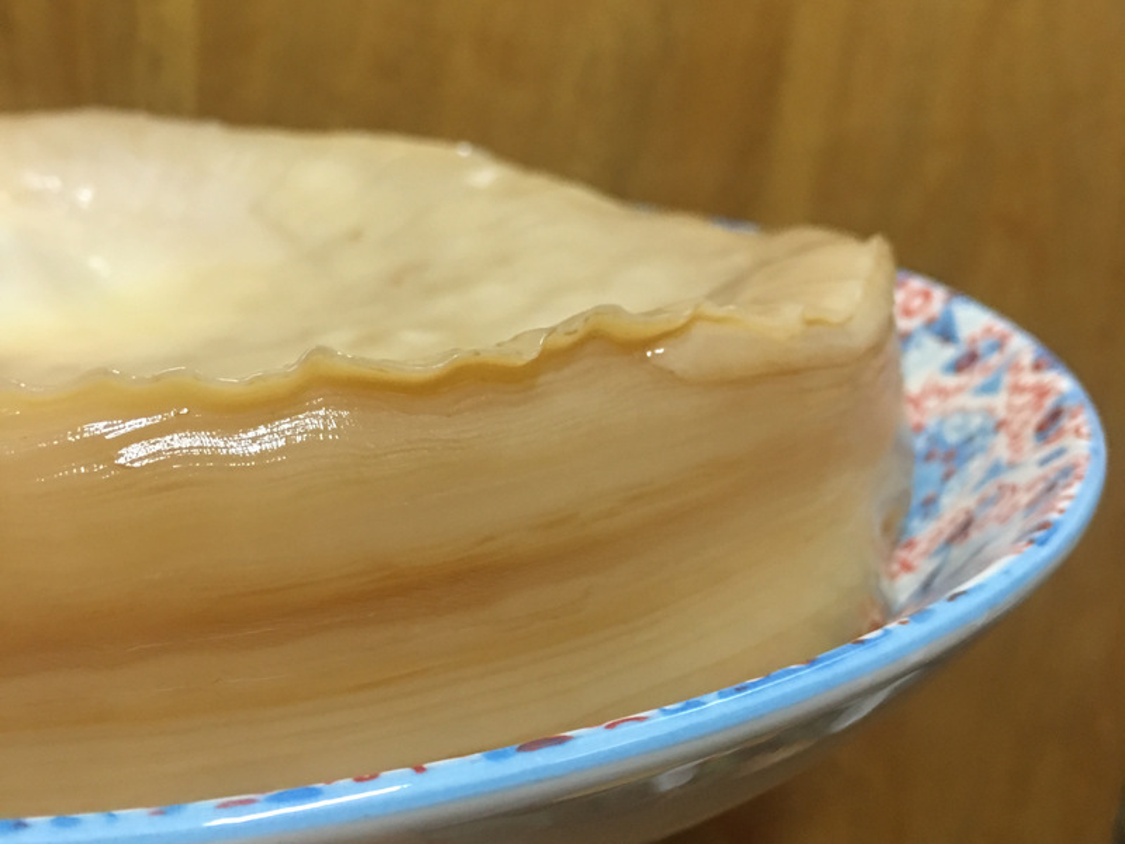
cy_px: 422
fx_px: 1105
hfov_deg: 54.0
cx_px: 562
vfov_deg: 41.8
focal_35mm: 34
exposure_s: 1/4
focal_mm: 4.15
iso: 50
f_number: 2.2
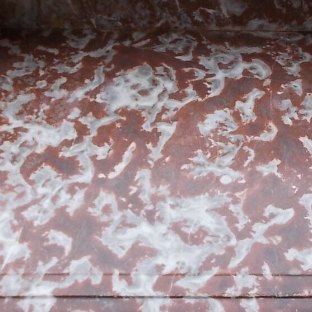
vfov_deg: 26.0
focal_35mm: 66
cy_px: 119
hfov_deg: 25.8
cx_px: 229
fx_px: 673
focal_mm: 4.6
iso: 80
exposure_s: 1/80
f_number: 3.2
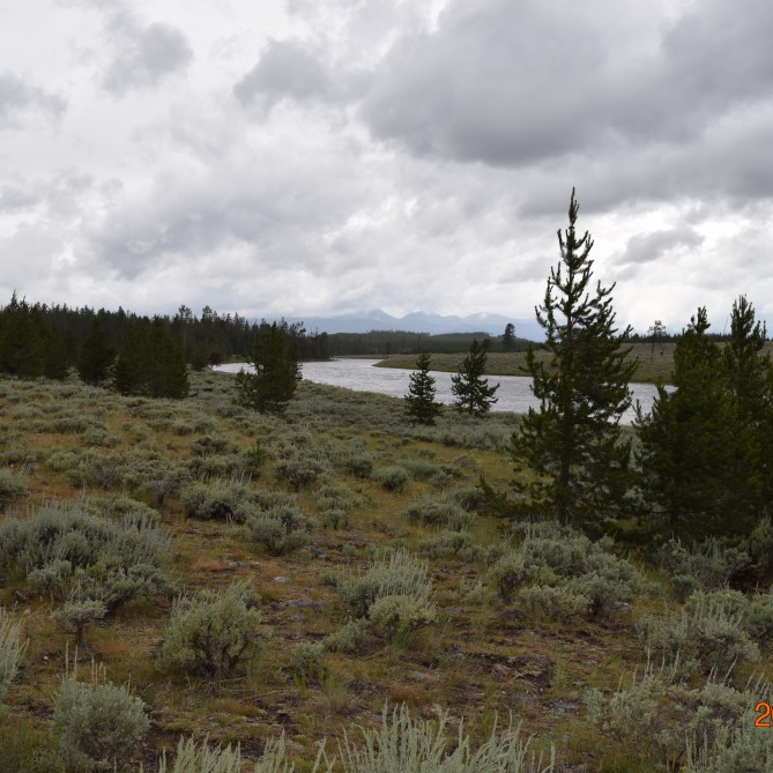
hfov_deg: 32.4
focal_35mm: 53
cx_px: 444
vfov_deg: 32.4
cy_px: 380
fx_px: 1330
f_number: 7.1
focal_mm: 27
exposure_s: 1/200
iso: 100
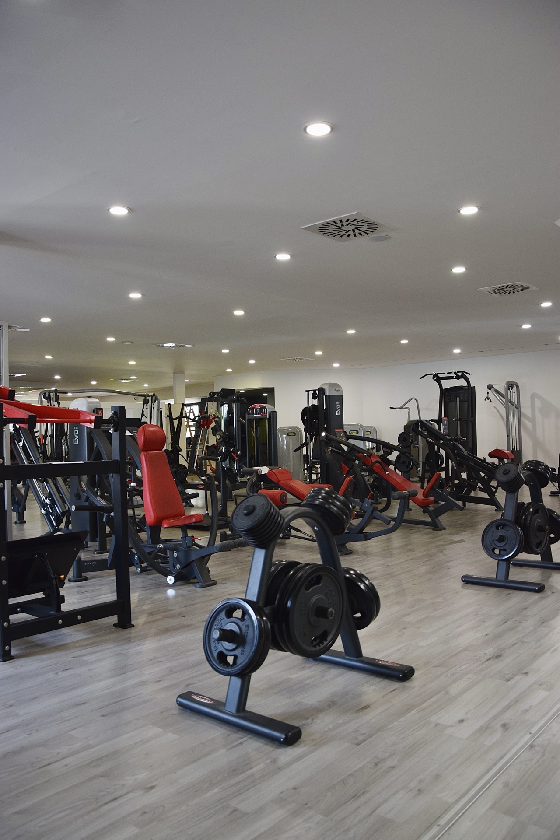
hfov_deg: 47.9
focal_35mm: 27
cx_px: 280
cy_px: 420
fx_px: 630
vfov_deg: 67.4
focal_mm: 18
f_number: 4
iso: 640
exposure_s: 1/60
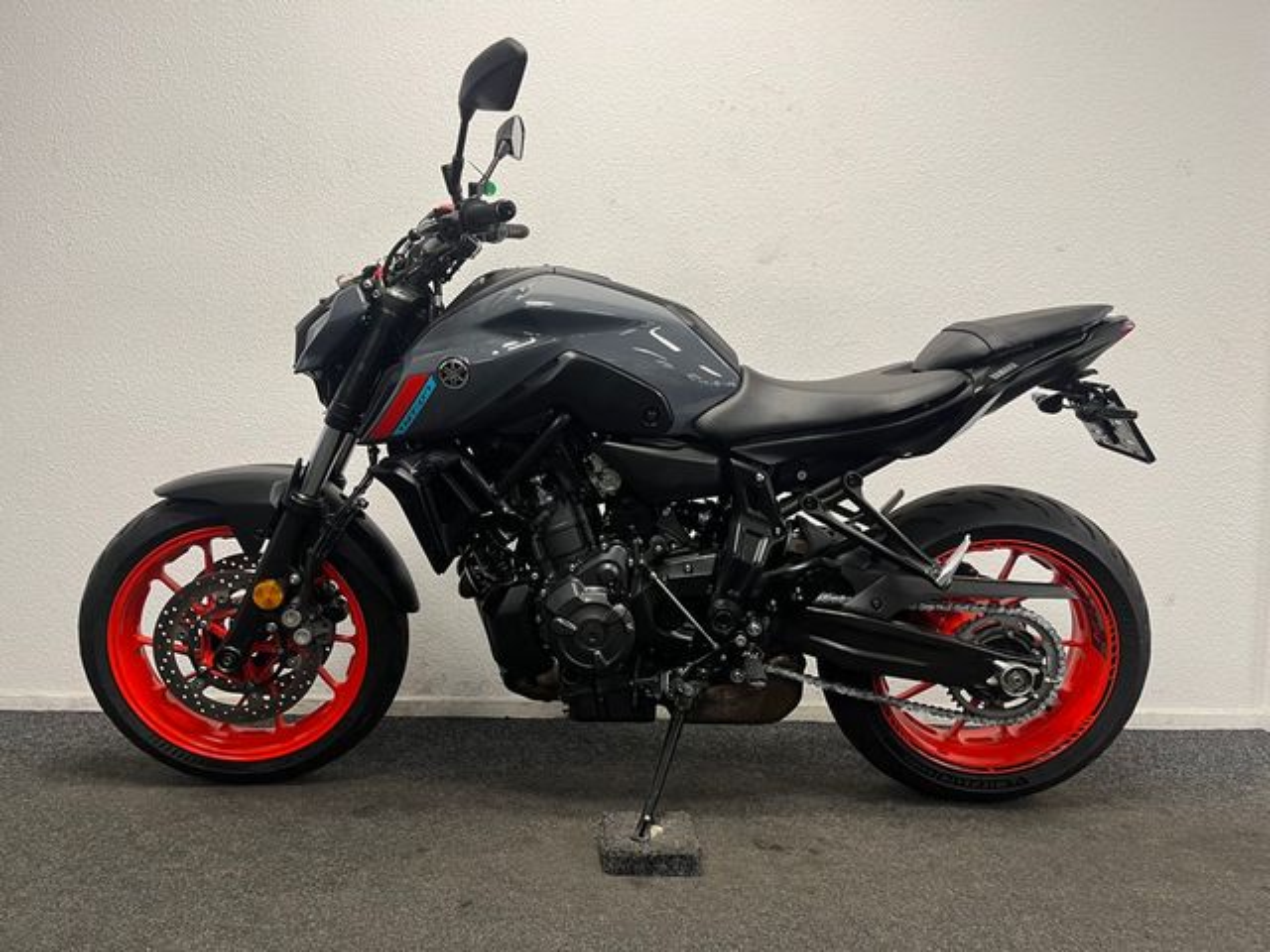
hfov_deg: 67.3
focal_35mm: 26
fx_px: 954
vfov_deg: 53.1
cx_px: 635
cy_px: 476
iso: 80
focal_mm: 5.1
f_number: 1.6
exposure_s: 1/50
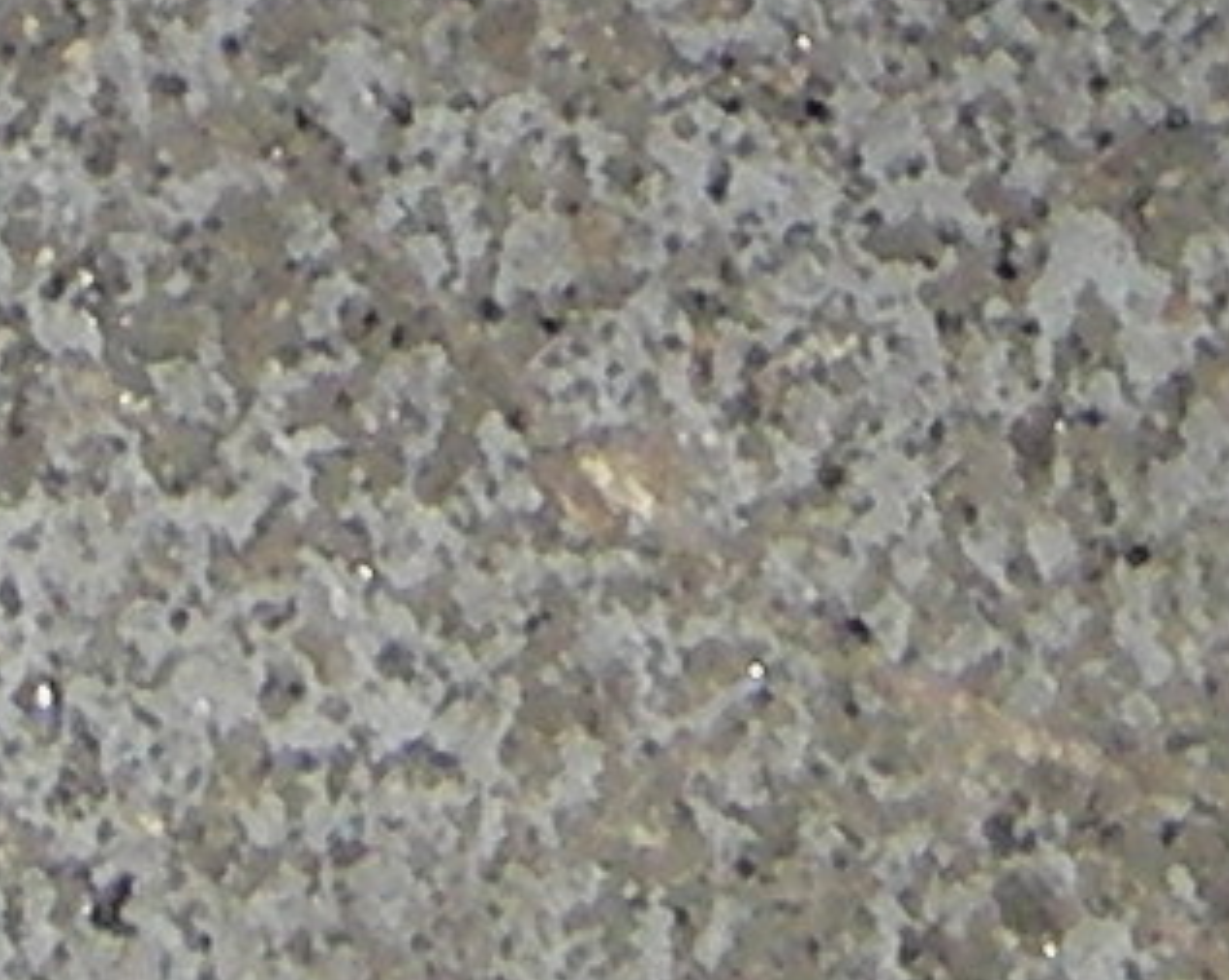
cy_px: -1611
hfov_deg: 6.4
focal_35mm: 300
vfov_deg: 5.0
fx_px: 10902
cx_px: 380
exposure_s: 1/30
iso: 100
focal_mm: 6.3
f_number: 3.3
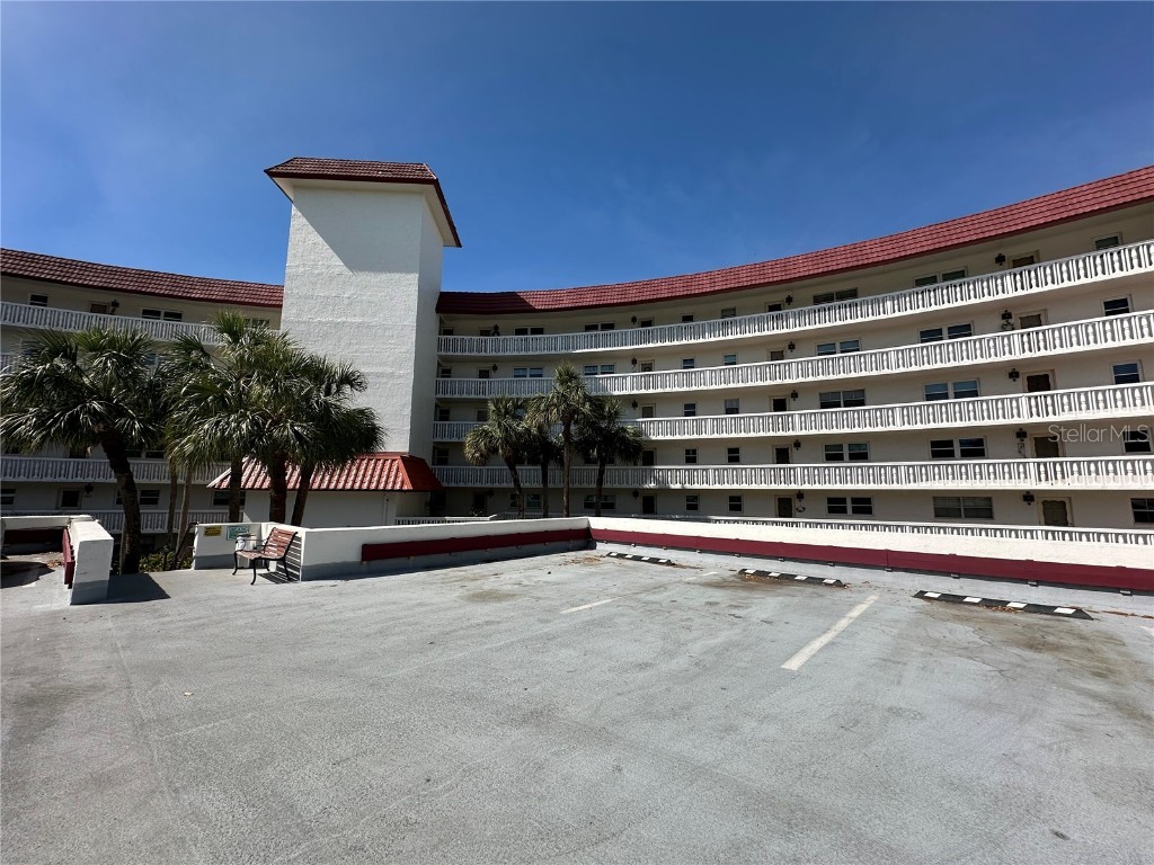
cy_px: 432
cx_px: 577
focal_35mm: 14
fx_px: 467
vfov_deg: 85.7
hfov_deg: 102.1
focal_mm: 2.22
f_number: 2.2
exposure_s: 1/2564
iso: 50
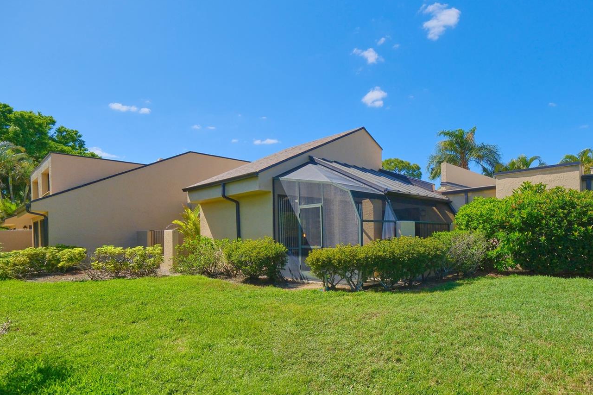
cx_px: 360
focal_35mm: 20
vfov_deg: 61.4
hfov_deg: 82.8
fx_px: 329
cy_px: 237
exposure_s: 1/1000
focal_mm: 10.4
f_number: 8
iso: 640
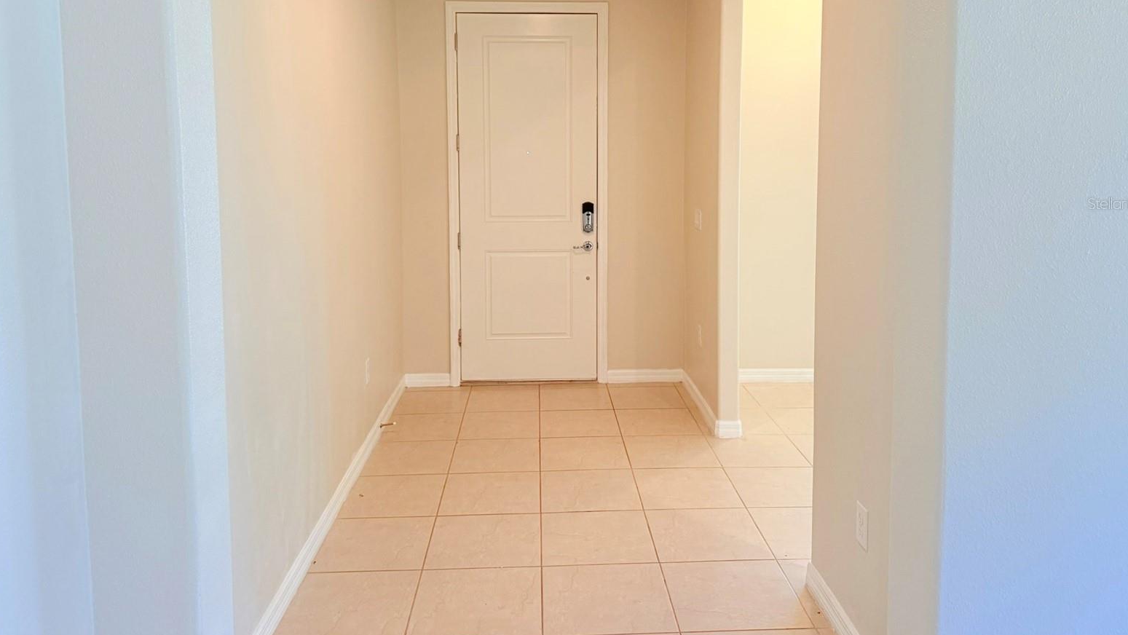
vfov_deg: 42.2
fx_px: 808
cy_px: 203
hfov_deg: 69.8
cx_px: 574
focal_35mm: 27
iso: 200
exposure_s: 1/150
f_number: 1.78
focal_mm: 6.76
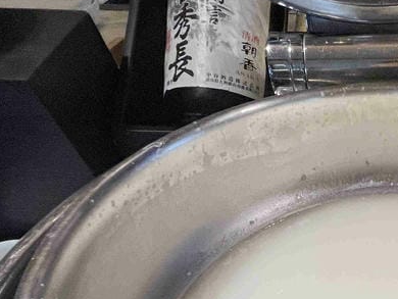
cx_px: 430
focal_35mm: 40
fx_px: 460
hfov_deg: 39.1
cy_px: 296
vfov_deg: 33.1
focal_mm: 1.57
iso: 160
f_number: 1.8
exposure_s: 1/120
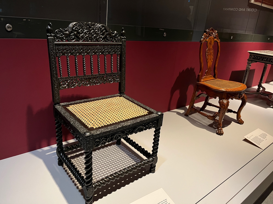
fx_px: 205
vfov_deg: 53.1
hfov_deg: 67.3
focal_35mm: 26
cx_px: 136
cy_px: 102
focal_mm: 5.1
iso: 500
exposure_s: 1/35
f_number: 1.6
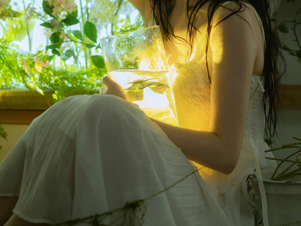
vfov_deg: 10.7
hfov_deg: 14.3
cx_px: 168
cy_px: 47
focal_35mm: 138
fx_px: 1200
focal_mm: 56
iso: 500
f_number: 1.4
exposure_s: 1/400
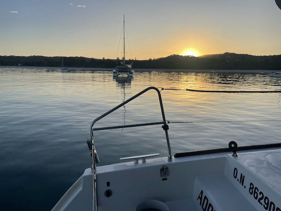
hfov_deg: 67.3
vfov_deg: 53.1
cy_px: 106
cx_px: 140
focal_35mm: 26
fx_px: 211
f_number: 1.6
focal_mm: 4.2
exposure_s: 1/3300
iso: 32
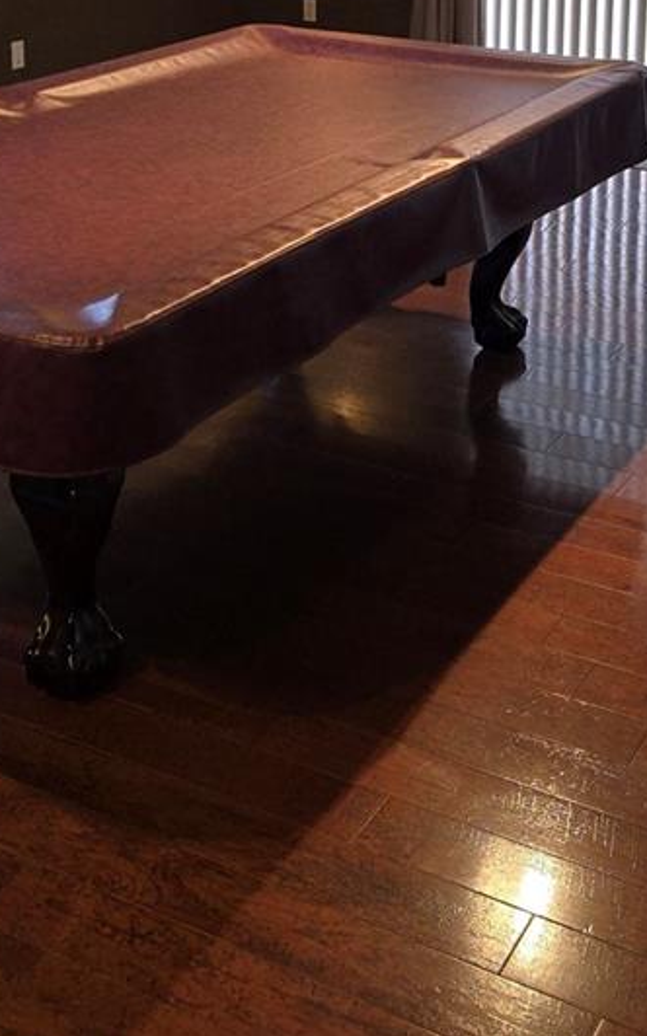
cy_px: 78
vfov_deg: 34.6
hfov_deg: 23.5
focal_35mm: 55
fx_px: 1553
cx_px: 411
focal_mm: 5.4
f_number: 1.8
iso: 100
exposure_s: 1/60
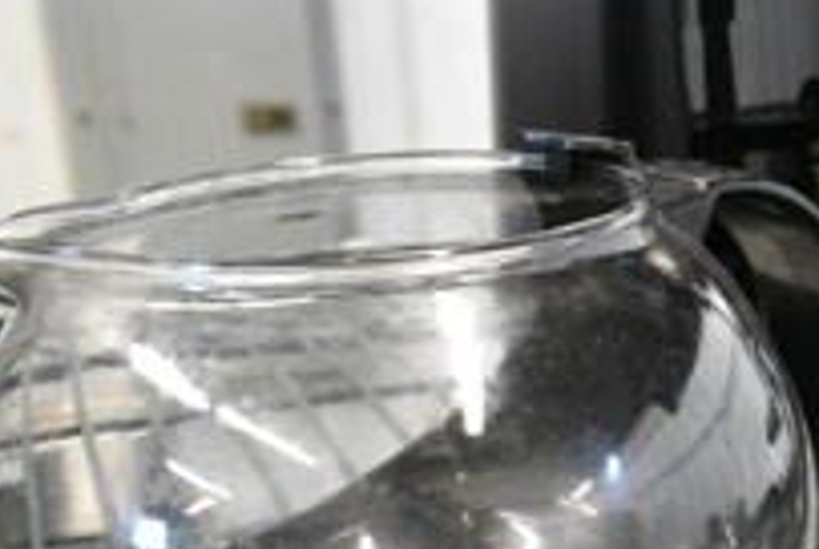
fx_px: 1845
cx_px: 1053
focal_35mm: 81
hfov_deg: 22.5
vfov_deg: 16.0
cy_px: 715
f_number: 8
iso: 6400
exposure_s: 1/200
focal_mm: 18
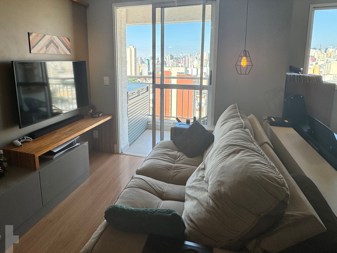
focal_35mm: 22
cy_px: 96
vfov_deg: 60.3
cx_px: 151
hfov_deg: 76.2
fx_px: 214
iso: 40
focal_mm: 2.22
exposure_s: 1/247
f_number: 2.2
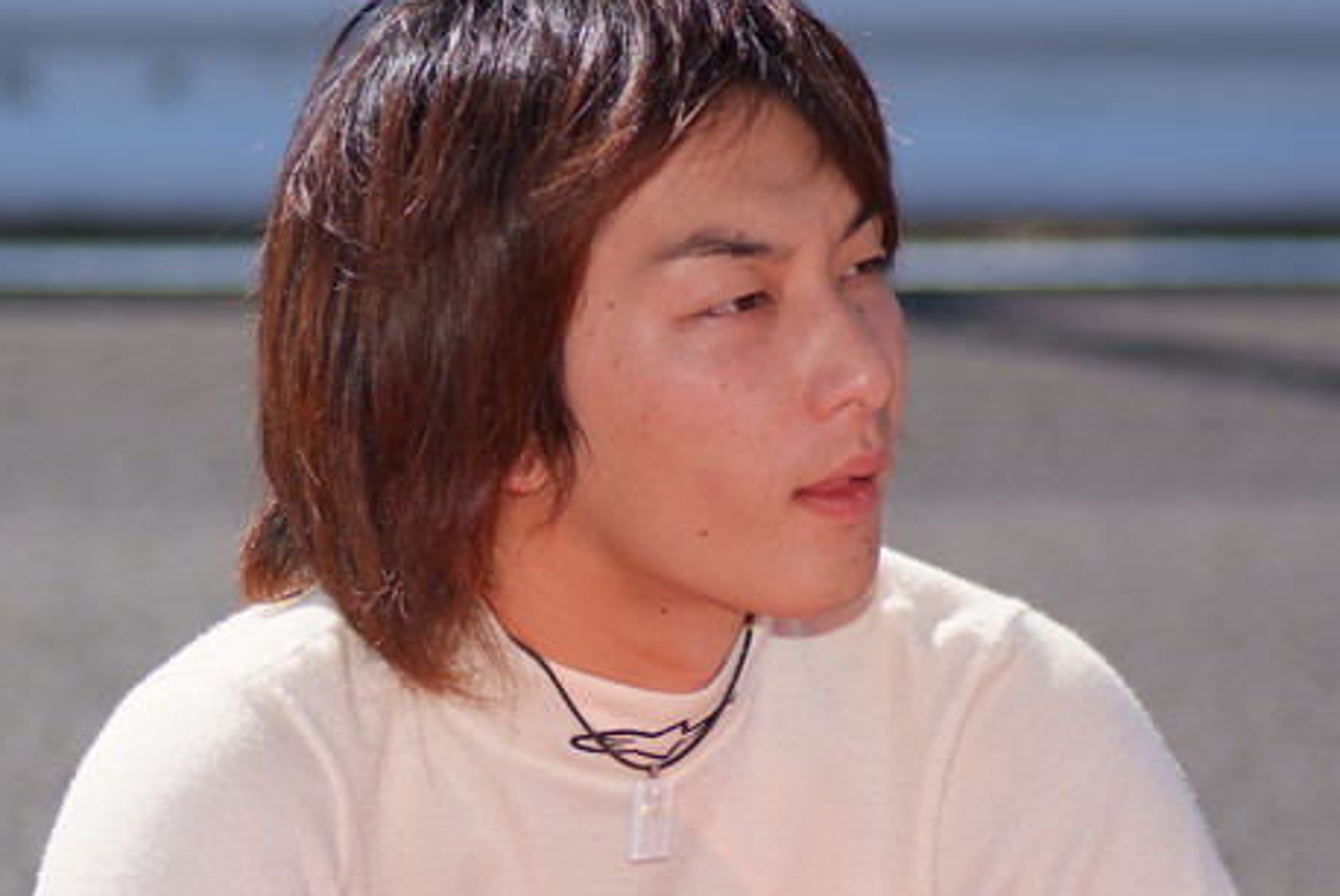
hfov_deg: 9.7
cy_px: 618
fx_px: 7896
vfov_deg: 6.5
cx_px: 427
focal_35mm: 212
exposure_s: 1/1000
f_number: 3
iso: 100
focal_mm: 90
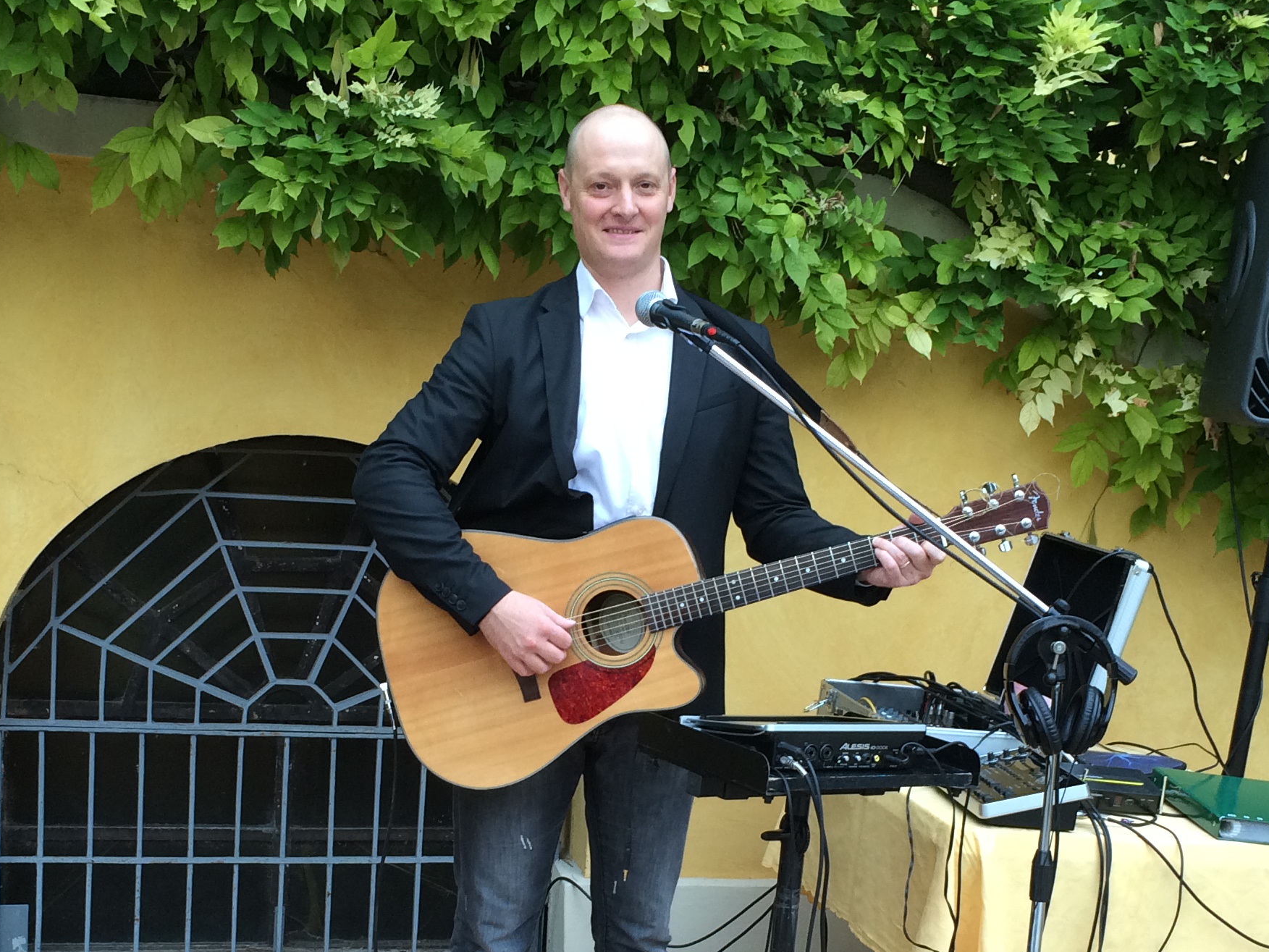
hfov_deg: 35.5
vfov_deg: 26.8
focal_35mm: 54
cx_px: 626
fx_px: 1980
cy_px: 684
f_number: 2.2
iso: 64
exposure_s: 1/120
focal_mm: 4.15
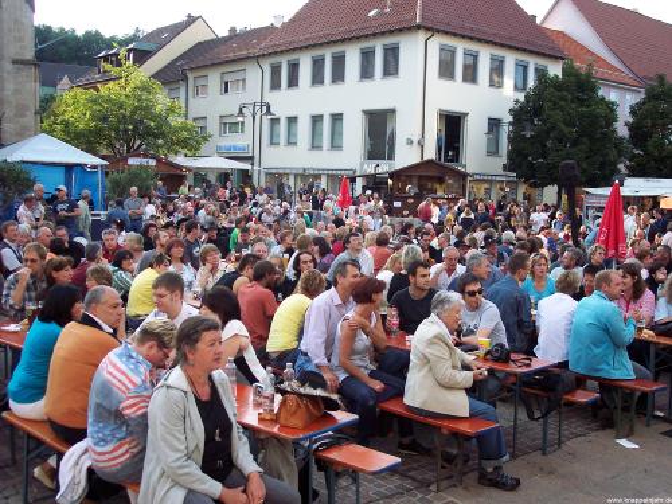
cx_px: 336
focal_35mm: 39
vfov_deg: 36.8
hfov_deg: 47.9
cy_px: 252
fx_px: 757
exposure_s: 1/125
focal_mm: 8
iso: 100
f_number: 3.4
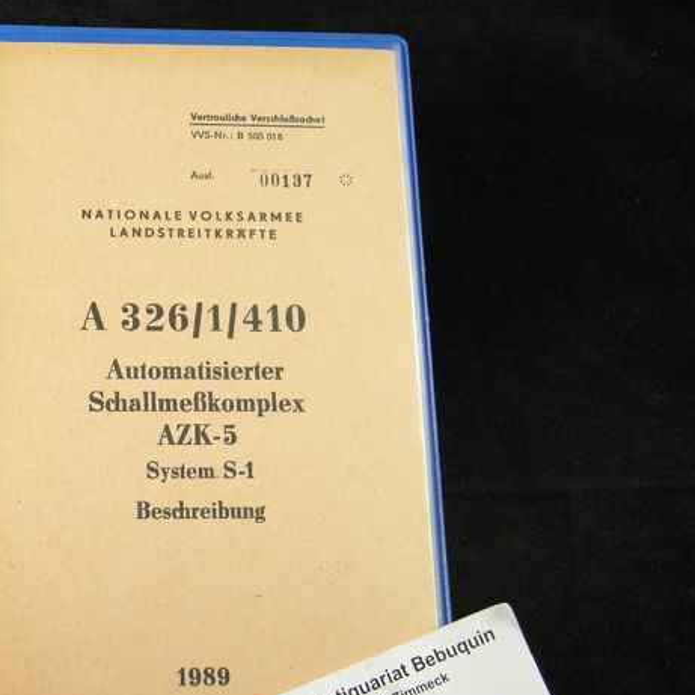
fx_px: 1272
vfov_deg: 30.5
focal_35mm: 56
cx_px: 133
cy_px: 404
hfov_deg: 29.8
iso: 160
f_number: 3.7
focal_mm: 6.8
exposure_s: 1/40
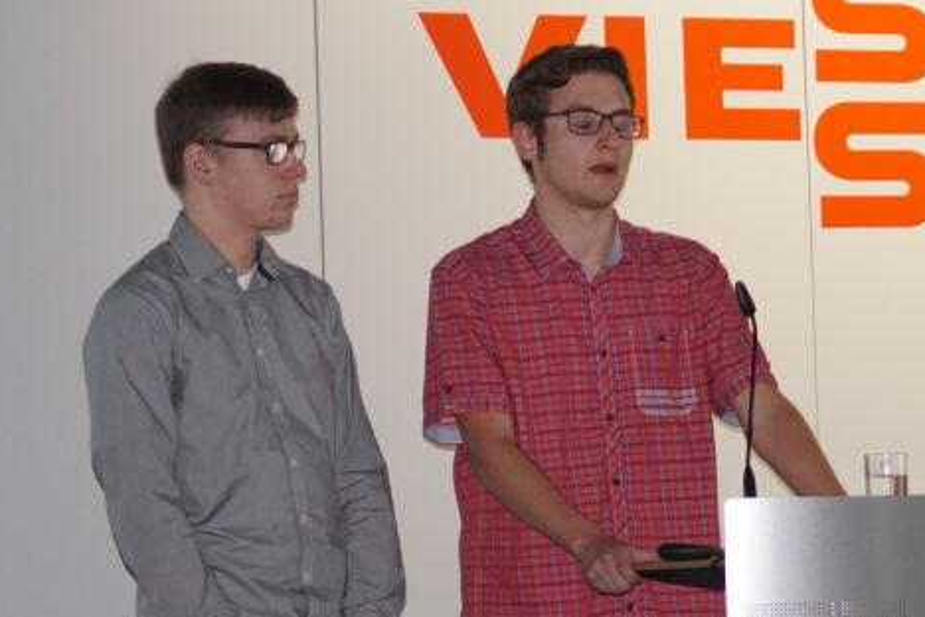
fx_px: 5935
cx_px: 522
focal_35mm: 231
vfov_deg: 5.9
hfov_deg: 8.9
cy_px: 338
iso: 1250
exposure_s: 1/160
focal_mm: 80
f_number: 5.6
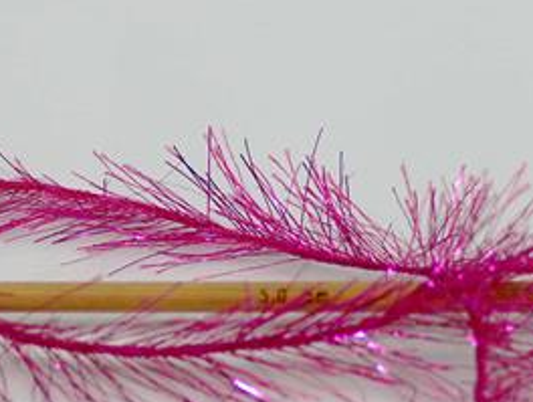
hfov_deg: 13.1
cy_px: 262
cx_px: 190
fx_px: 2314
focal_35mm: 150
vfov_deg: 9.9
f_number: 2.9
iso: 200
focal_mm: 20.29
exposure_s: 1/24.7
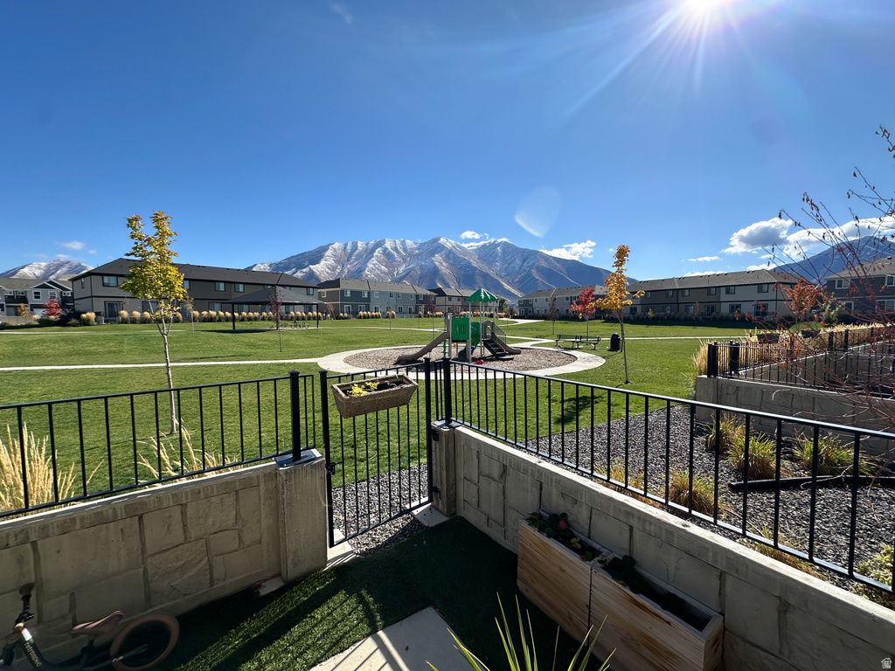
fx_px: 362
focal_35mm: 14
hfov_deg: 102.1
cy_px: 336
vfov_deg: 85.7
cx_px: 448
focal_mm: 2.22
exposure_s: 1/2200
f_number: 2.2
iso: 50
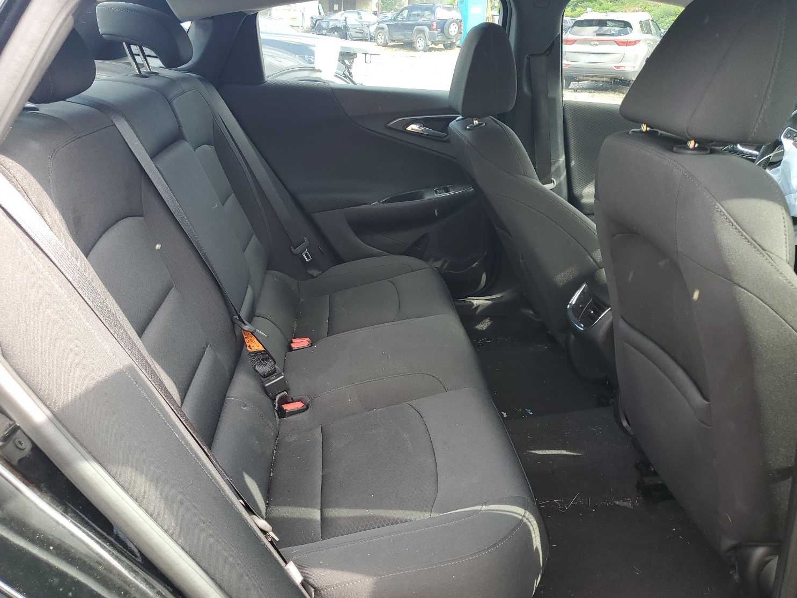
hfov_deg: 63.4
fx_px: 645
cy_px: 278
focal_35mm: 28
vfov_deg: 49.7
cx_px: 378
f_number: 1.5
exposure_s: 1/161
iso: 50
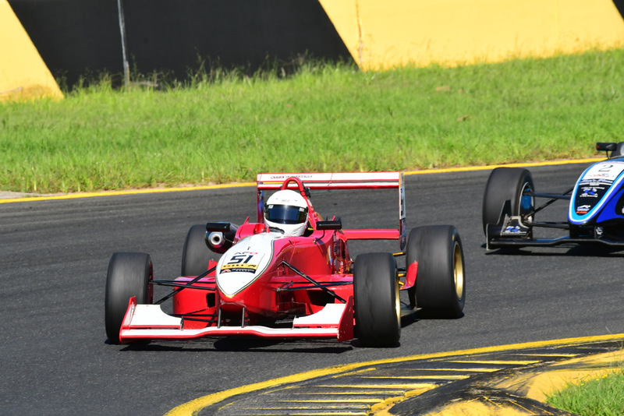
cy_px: 208
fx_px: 10663
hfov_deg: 3.4
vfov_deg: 2.2
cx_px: 312
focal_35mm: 615
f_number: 11
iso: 500
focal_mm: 410
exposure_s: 1/640
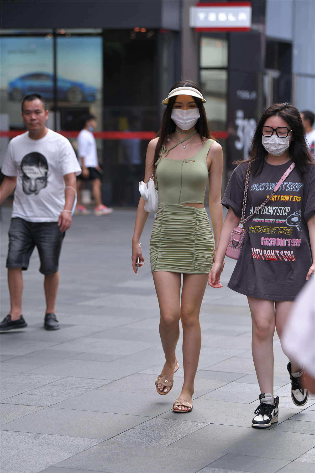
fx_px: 1575
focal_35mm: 120
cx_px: 158
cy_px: 236
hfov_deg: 11.4
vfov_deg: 17.1
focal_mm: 120
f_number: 3.5
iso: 560
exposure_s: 1/640
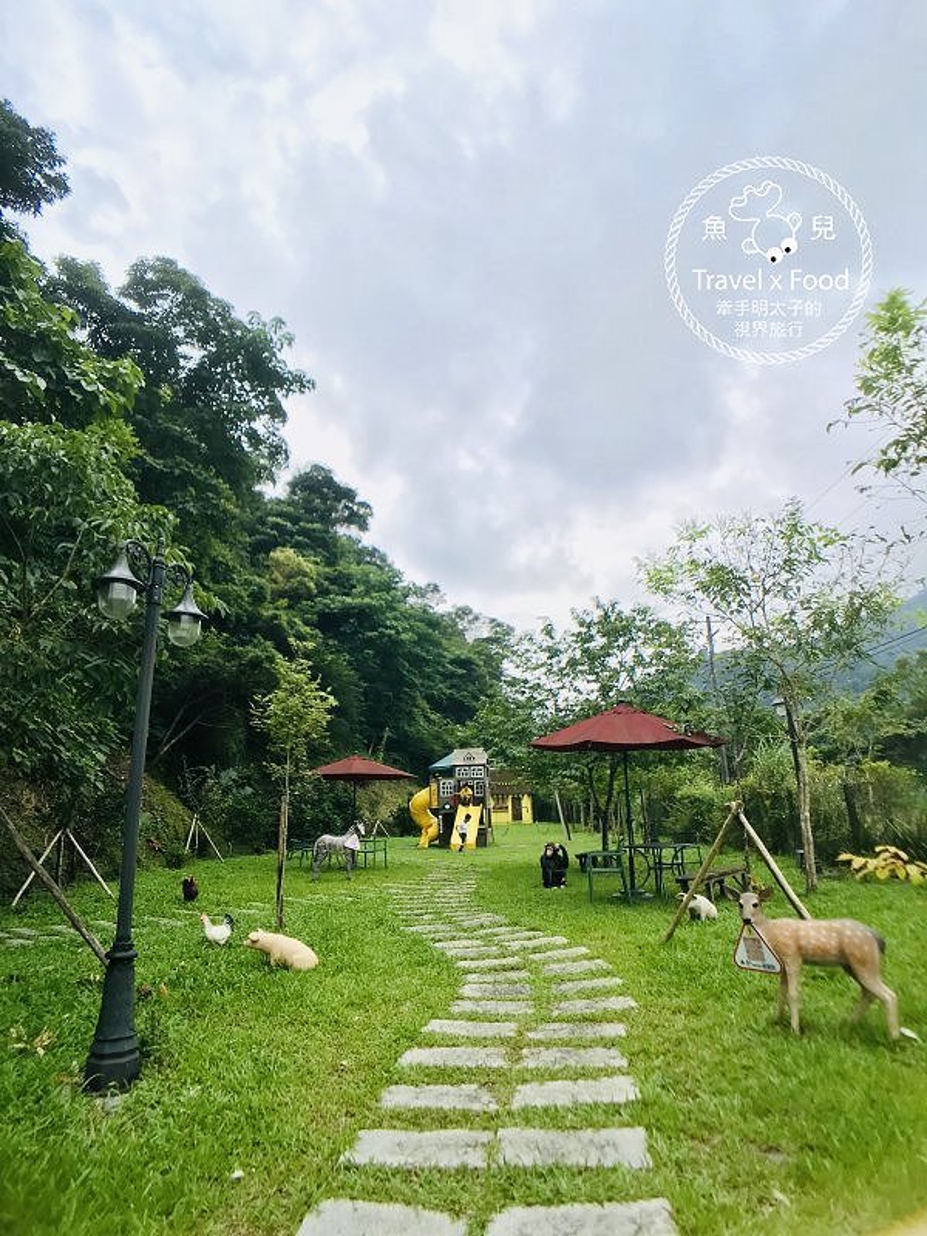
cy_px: 618
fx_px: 1000
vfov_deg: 63.4
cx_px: 464
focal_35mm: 28
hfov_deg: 49.7
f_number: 1.8
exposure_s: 1/360
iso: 20
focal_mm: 3.99
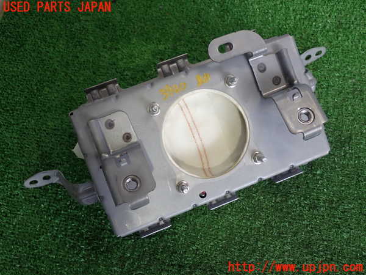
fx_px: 402
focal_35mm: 38
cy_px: 138
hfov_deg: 49.0
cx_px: 183
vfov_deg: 37.7
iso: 200
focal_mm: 6.83
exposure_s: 1/60
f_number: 2.7
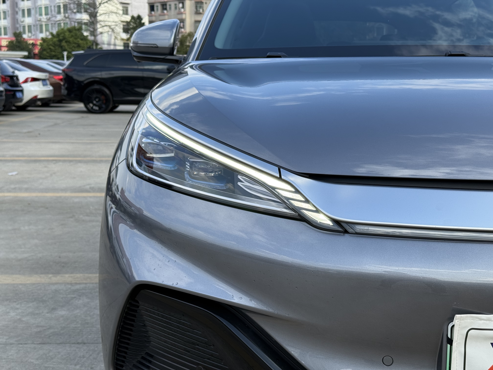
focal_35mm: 48
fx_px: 684
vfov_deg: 30.3
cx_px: 246
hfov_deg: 39.7
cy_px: 185
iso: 64
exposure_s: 1/1429
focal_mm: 6.76
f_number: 1.78
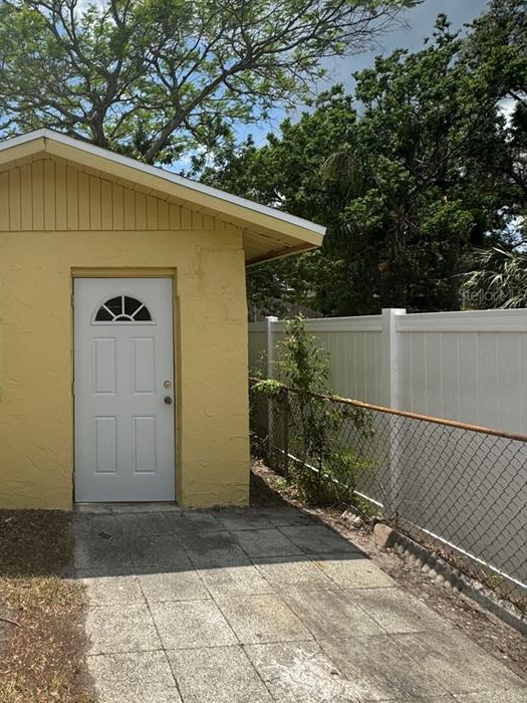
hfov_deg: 51.7
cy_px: 294
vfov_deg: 71.1
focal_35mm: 24
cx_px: 77
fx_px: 487
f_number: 2.2
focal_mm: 2.22
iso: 50
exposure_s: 1/1789
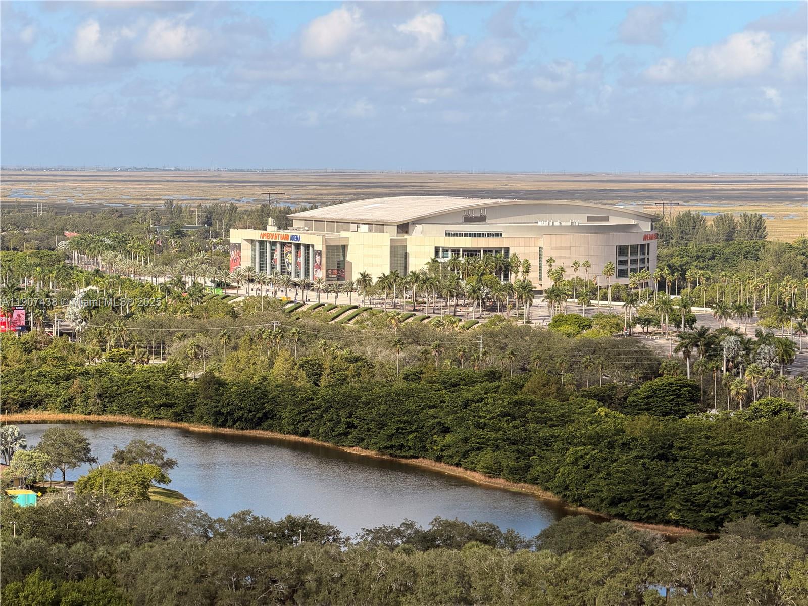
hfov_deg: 19.6
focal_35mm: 100
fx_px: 2334
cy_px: 303
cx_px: 404
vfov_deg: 14.8
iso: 25
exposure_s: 1/631
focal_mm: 16.89
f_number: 2.8
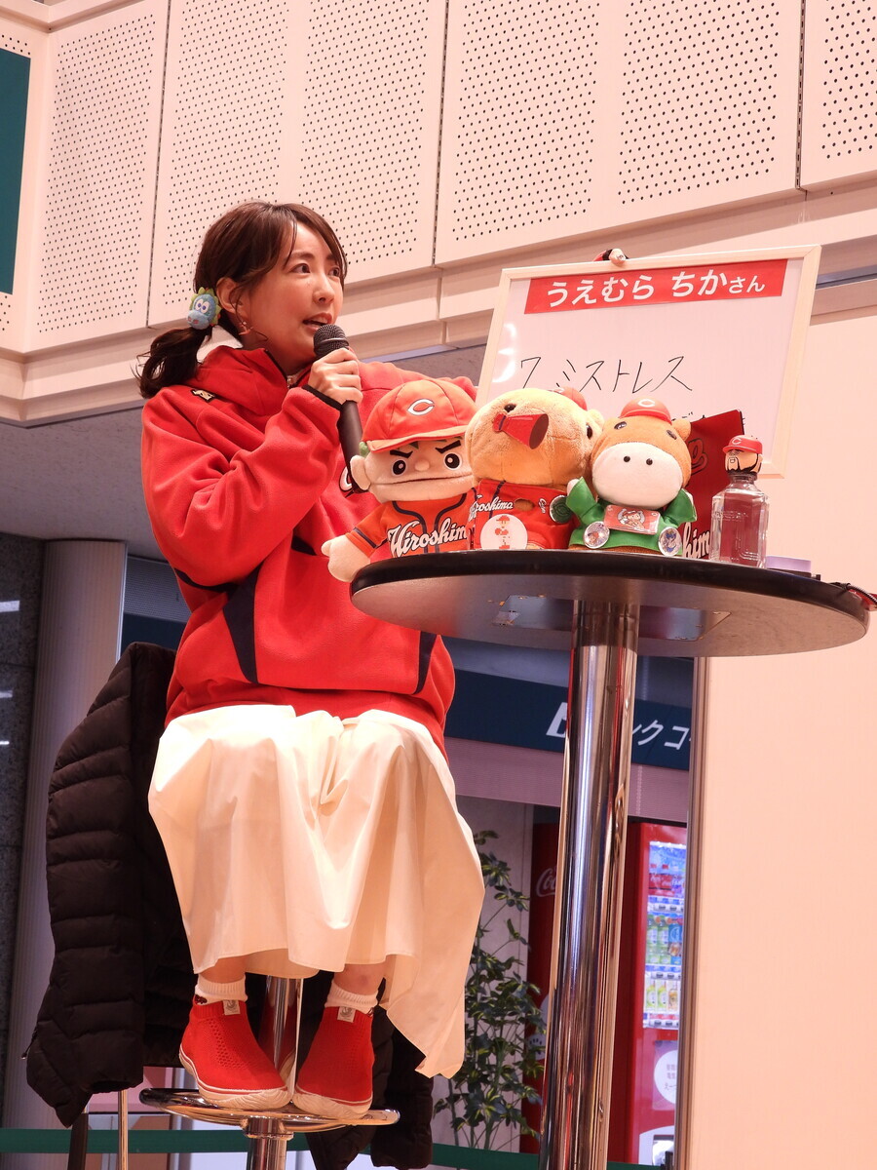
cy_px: 585
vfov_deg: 26.0
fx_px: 2534
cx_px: 438
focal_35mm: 75
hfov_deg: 19.6
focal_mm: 13.4
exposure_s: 1/60
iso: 220
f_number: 3.5
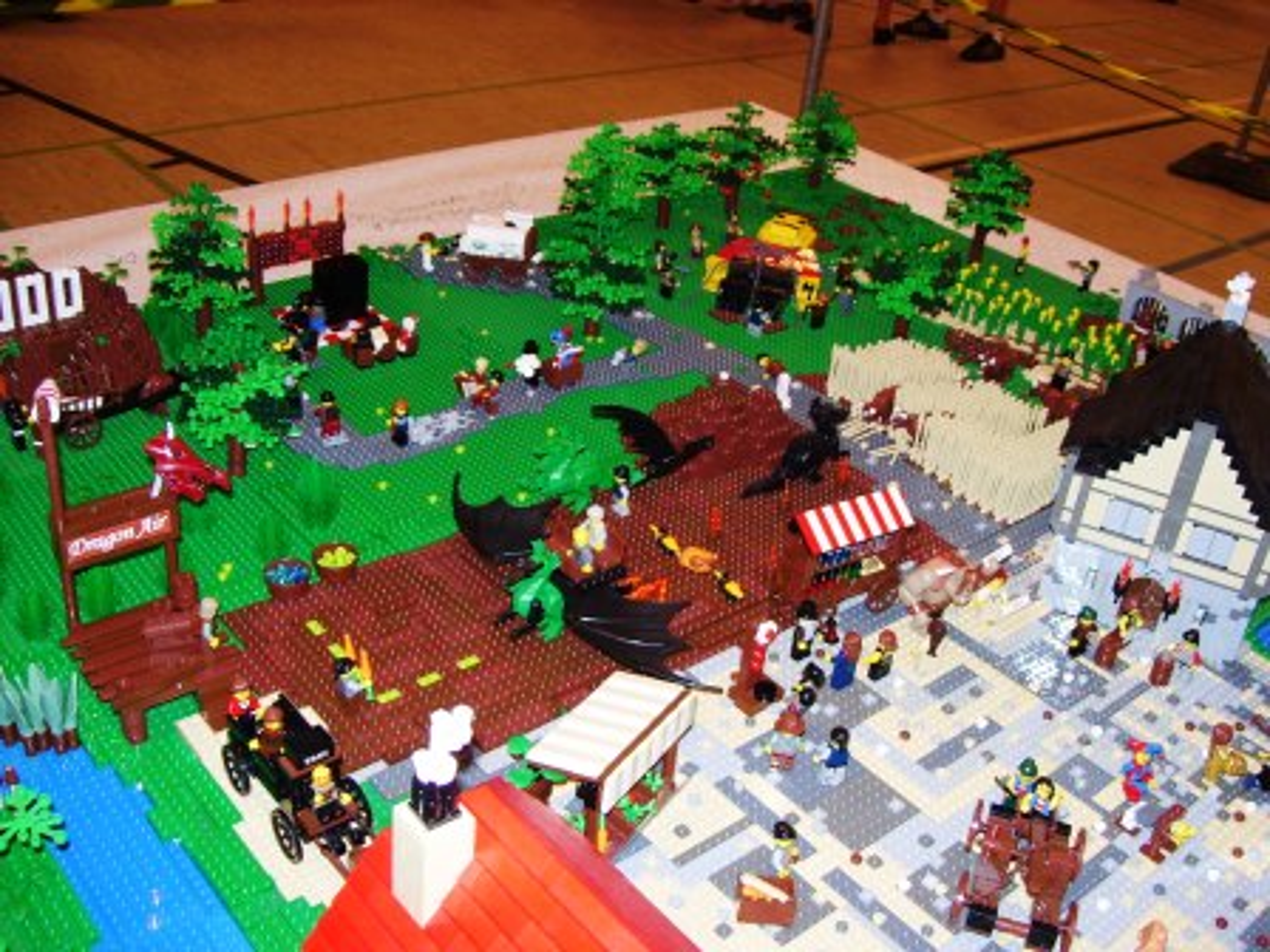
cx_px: 635
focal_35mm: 36
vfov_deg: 39.7
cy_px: 476
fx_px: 1321
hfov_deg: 51.4
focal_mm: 6
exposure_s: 1/60
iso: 80
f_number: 2.7
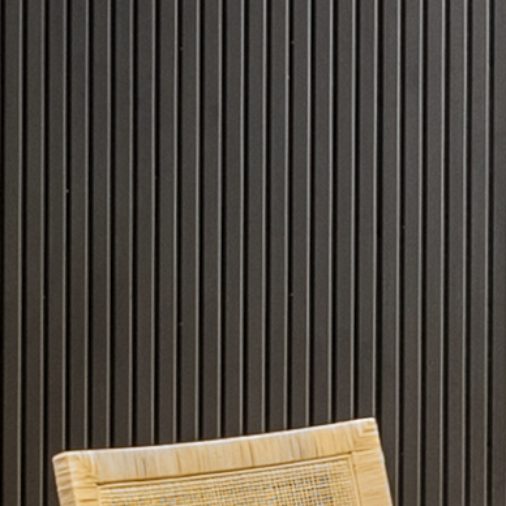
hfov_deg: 8.0
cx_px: 1380
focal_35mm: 195
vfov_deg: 8.9
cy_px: -8
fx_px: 3225
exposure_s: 1/1.25
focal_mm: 21
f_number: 7.1
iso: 320
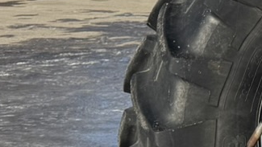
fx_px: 1147
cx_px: 701
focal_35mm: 165
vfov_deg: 7.3
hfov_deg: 10.5
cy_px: -59
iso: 80
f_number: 1.78
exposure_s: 1/3802
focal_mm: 6.76
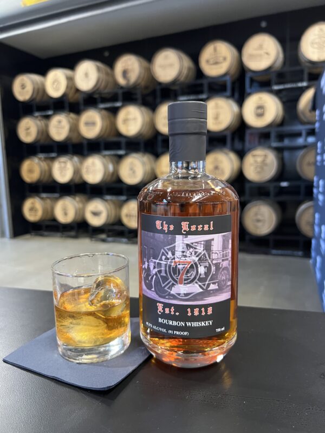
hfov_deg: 53.1
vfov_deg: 67.3
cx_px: 162
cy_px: 216
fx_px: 325
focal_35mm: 26
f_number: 1.5
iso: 400
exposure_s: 1/40
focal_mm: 5.7
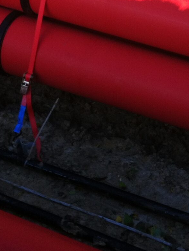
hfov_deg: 13.0
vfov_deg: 16.9
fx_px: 830
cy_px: 0
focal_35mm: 114
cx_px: 131
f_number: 2.8
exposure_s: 1/328
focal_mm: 3.85
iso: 80
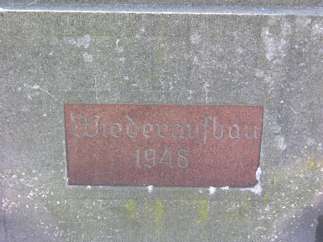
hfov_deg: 26.3
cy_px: 121
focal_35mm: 74
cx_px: 162
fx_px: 690
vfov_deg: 19.9
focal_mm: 18.8
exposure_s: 1/46.2
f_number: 3.8
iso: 50
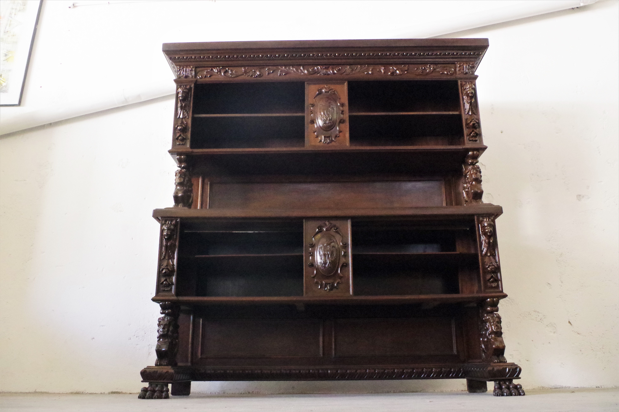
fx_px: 516
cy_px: 206
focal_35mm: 30
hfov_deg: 61.9
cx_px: 310
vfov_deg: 43.6
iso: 12800
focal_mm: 20
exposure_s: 1/100
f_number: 8
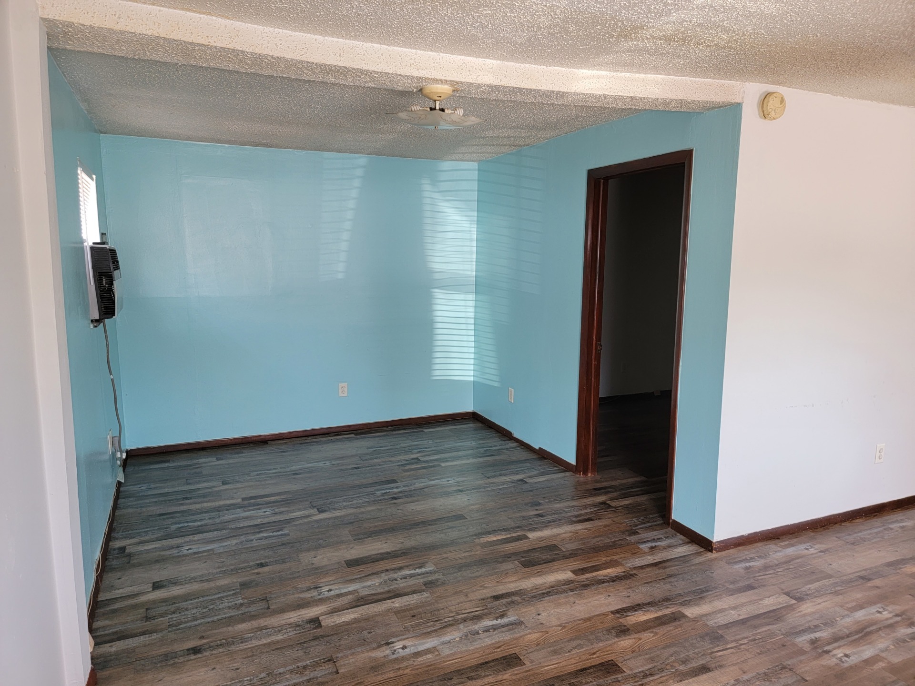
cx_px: 458
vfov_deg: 56.8
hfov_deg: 71.6
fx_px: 634
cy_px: 343
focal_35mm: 24
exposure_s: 1/119
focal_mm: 6.7
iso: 200
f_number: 1.8
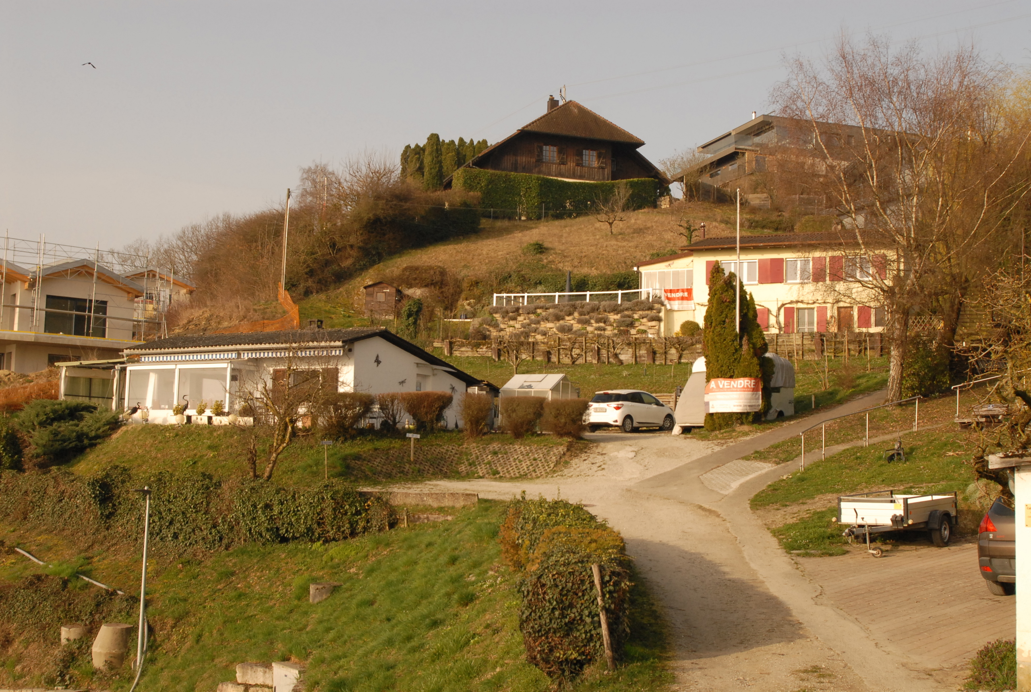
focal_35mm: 46
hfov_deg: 42.2
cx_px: 516
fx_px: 1334
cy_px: 346
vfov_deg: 29.1
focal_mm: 31
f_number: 10
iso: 400
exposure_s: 1/350
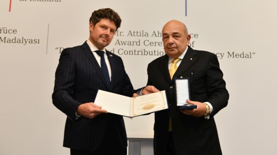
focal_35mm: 48
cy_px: 58
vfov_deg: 24.8
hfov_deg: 42.9
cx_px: 140
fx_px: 352
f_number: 4
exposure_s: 1/125
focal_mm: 42
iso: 1250
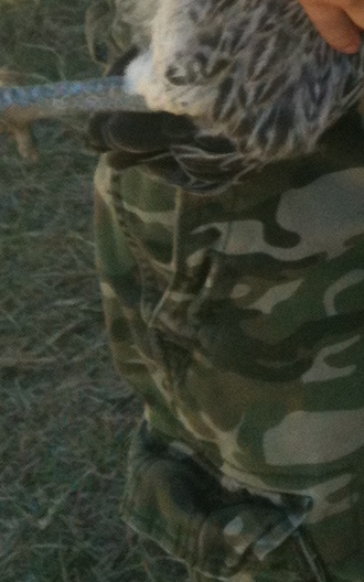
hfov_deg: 8.7
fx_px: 2286
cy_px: -511
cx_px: 697
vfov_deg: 13.0
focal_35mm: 144
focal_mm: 3.85
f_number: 2.8
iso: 64
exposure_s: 1/182
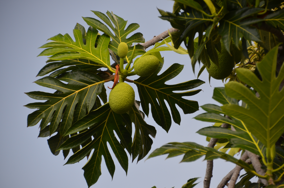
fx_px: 2007
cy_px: 94
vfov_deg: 5.4
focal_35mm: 255
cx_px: 142
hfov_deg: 8.1
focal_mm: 170
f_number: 6.3
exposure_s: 1/320
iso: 400
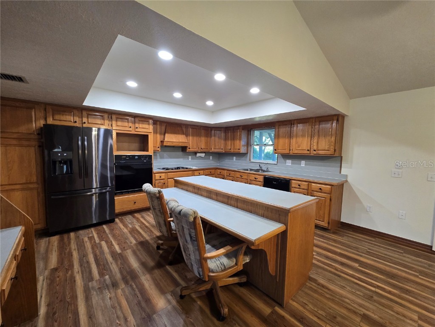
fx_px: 163
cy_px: 164
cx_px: 218
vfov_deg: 89.9
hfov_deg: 106.2
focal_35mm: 13
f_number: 2.2
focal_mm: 2.2
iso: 250
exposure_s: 1/60
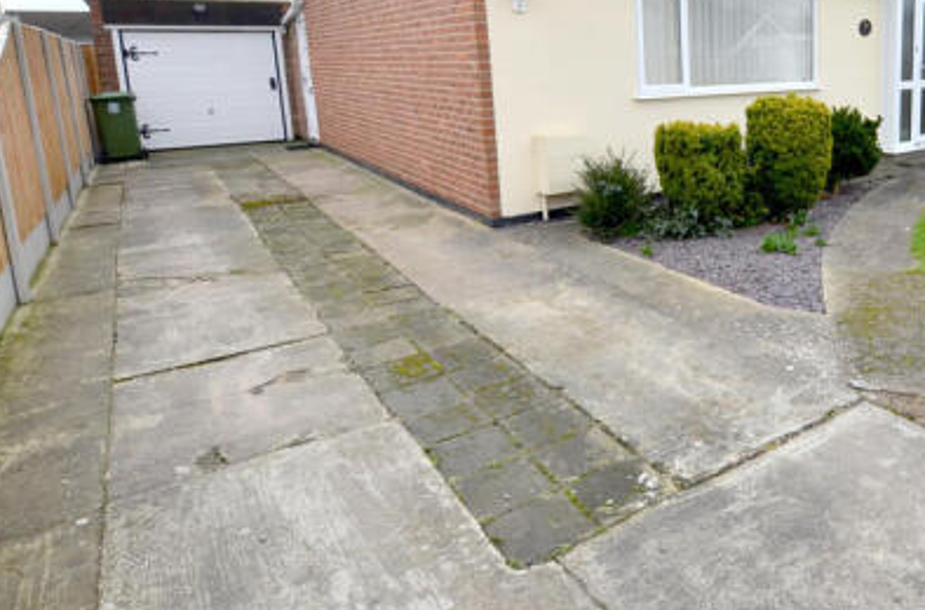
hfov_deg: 64.5
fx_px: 640
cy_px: 174
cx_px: 756
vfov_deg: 49.5
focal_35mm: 25
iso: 180
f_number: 8
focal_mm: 10
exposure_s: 1/250
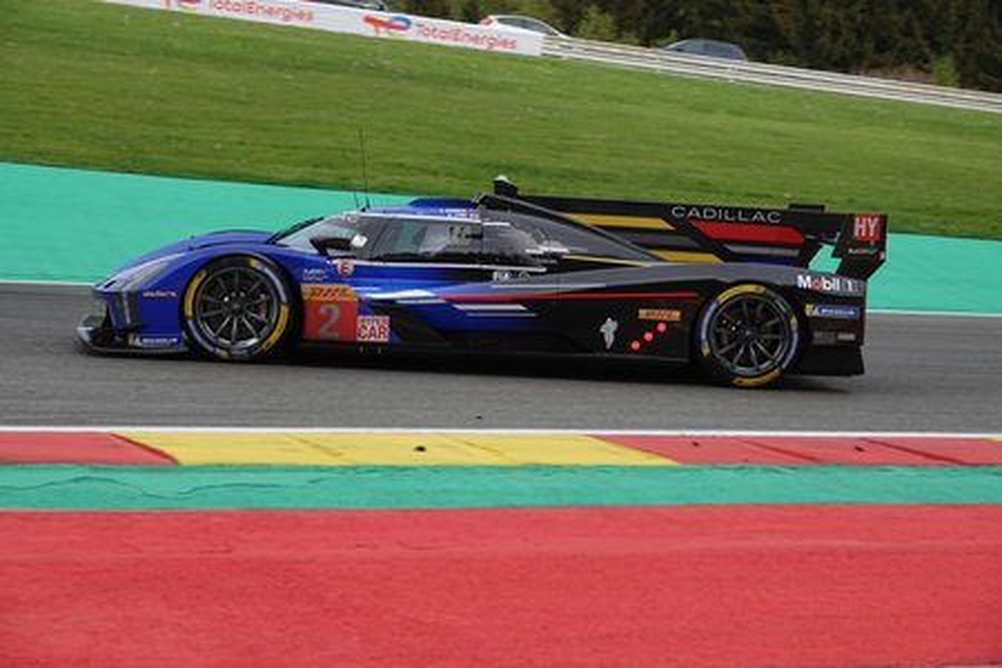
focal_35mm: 97
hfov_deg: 21.0
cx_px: 501
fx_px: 2700
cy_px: 334
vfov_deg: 14.1
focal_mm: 35.68
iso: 200
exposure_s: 1/800
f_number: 3.5
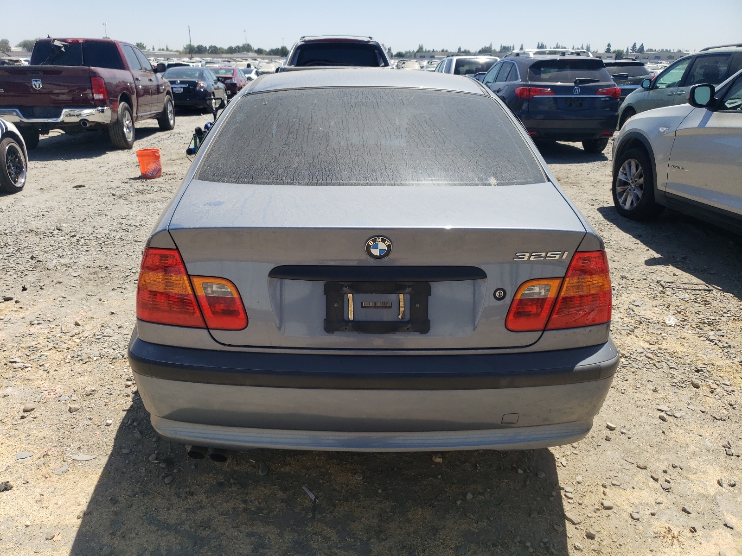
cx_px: 371
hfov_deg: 67.3
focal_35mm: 26
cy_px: 278
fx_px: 557
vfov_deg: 53.1
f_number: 1.5
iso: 50
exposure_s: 1/2500
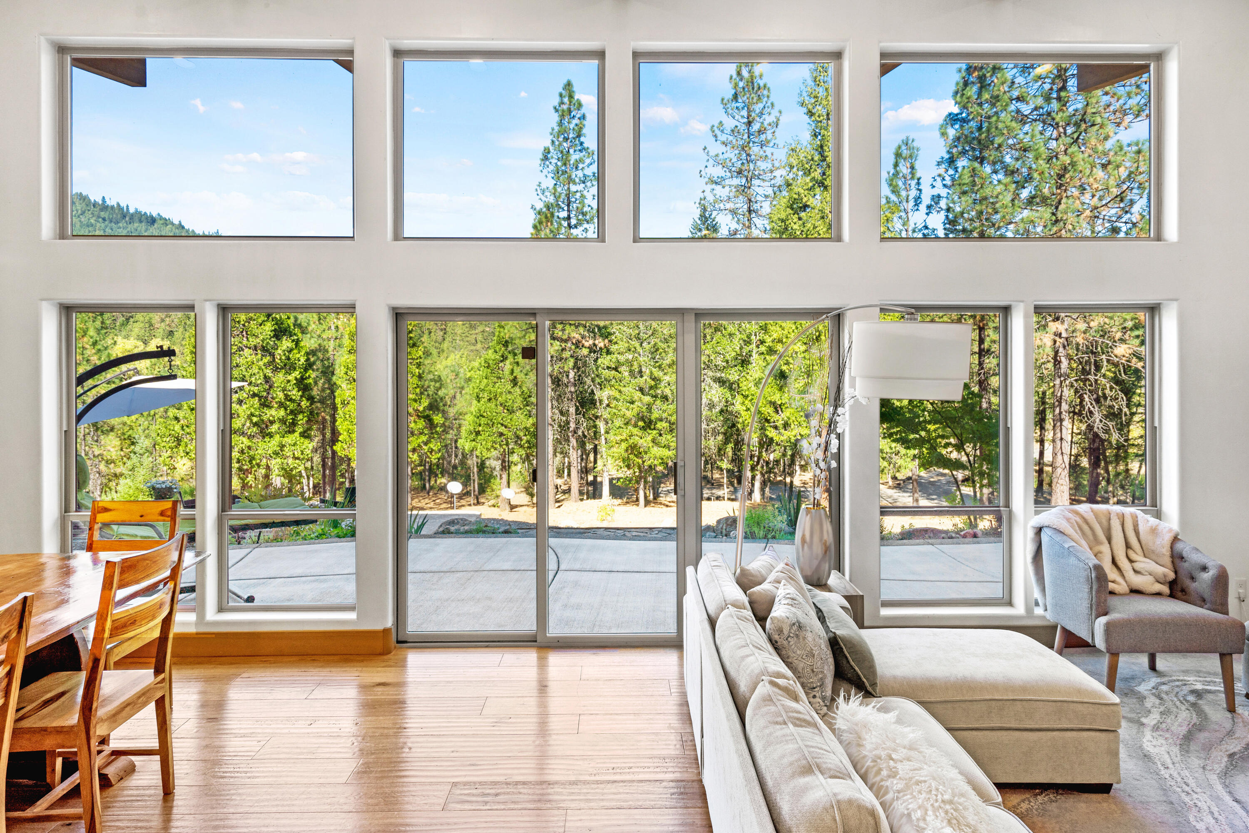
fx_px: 694
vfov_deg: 61.9
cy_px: 416
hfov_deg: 84.0
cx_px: 624
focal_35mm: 20
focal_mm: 20
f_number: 8
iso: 100
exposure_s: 1/13
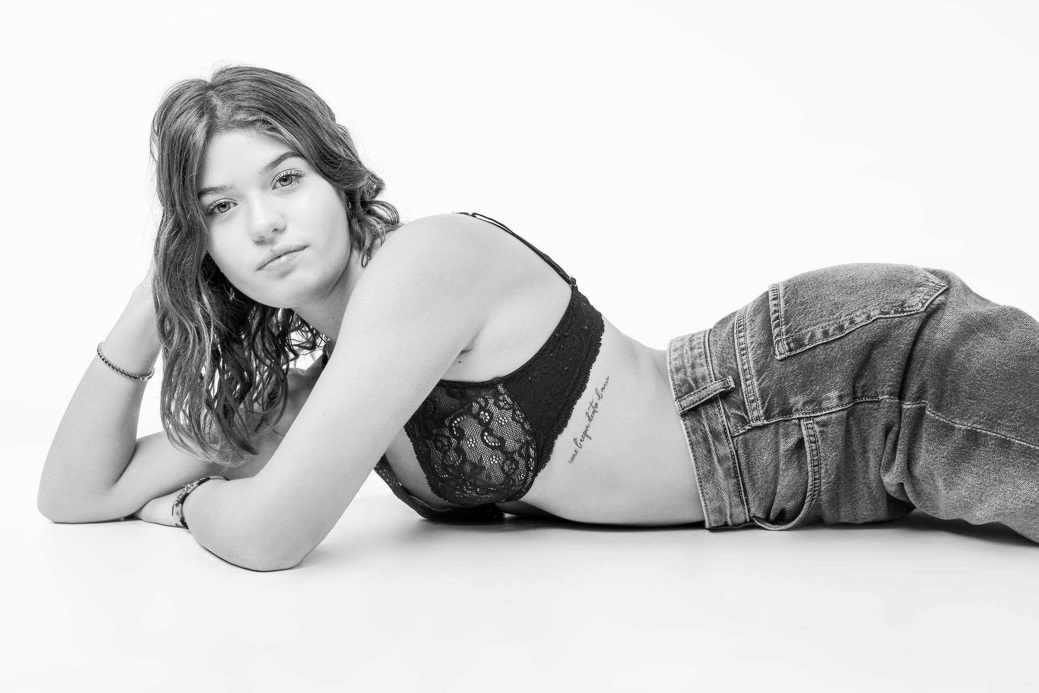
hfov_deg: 39.6
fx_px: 1443
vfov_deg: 27.0
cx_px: 520
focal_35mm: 50
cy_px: 346
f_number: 8
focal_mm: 50
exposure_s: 1/125
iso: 200
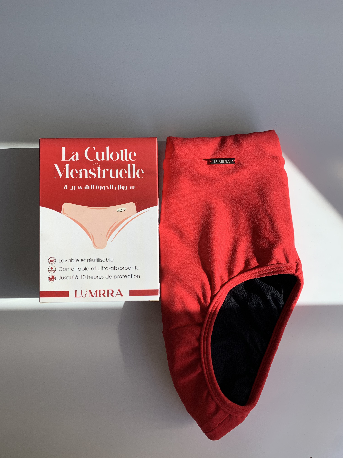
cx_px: 172
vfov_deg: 67.3
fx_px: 344
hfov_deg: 53.1
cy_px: 229
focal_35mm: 26
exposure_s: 1/759
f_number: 1.8
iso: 25
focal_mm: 4.25
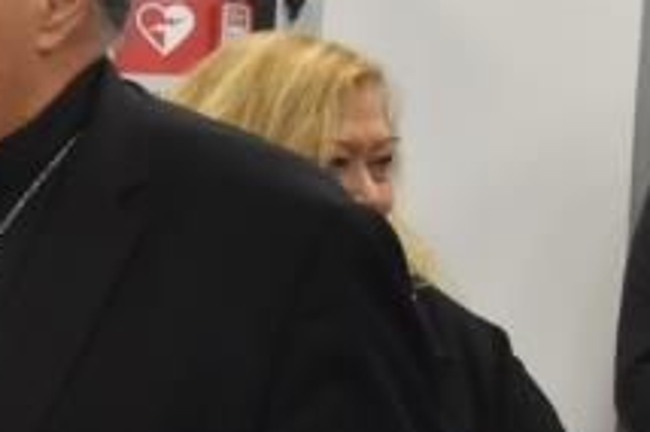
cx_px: -775
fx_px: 2982
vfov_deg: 8.2
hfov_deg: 11.0
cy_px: 397
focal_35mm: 165
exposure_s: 1/100
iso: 1600
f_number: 5
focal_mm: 23
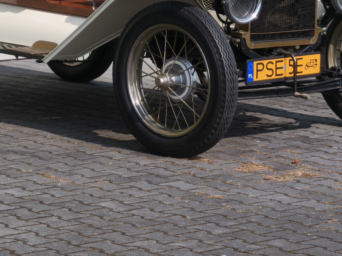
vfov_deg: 7.0
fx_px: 2084
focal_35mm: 211
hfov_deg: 9.4
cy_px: -2
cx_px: 129
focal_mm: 7.1
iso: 50
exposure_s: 1/795
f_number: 1.9
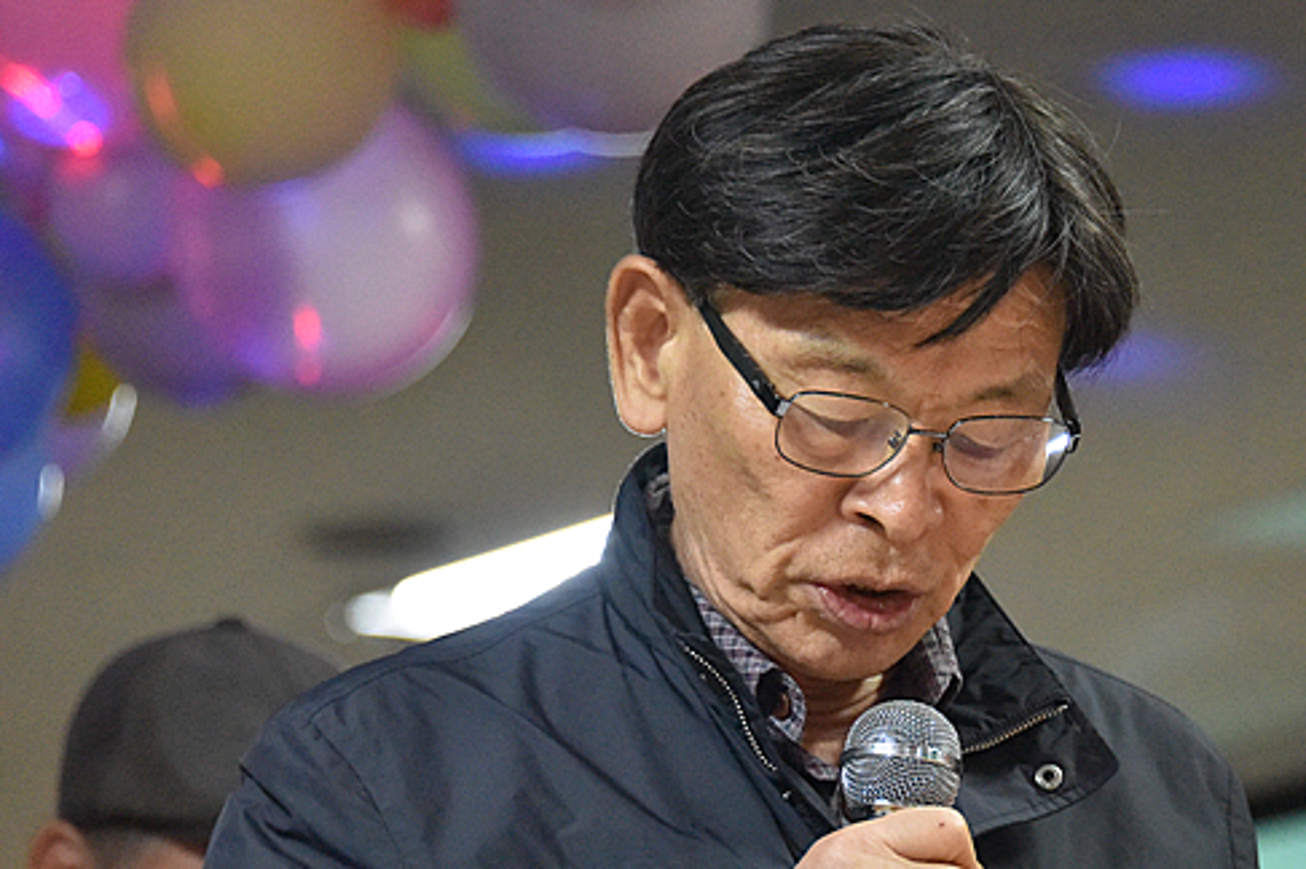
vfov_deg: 5.2
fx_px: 9534
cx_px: 858
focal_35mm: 263
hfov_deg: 7.8
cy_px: 562
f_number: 5.6
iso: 9000
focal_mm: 160
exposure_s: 1/125
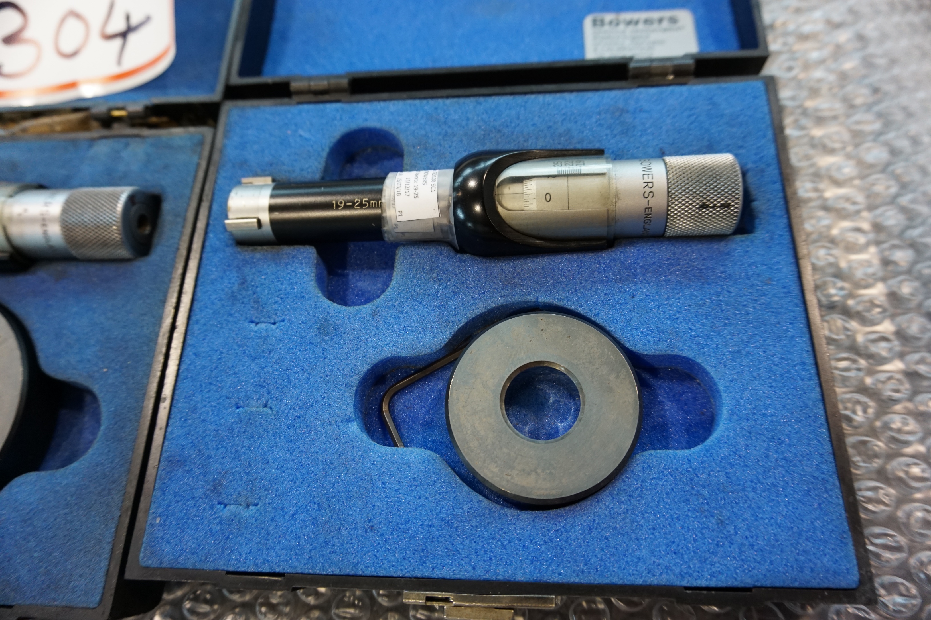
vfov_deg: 53.1
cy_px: 310
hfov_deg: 73.7
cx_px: 466
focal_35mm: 24
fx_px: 621
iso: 800
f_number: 4
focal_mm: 16
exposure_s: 1/60
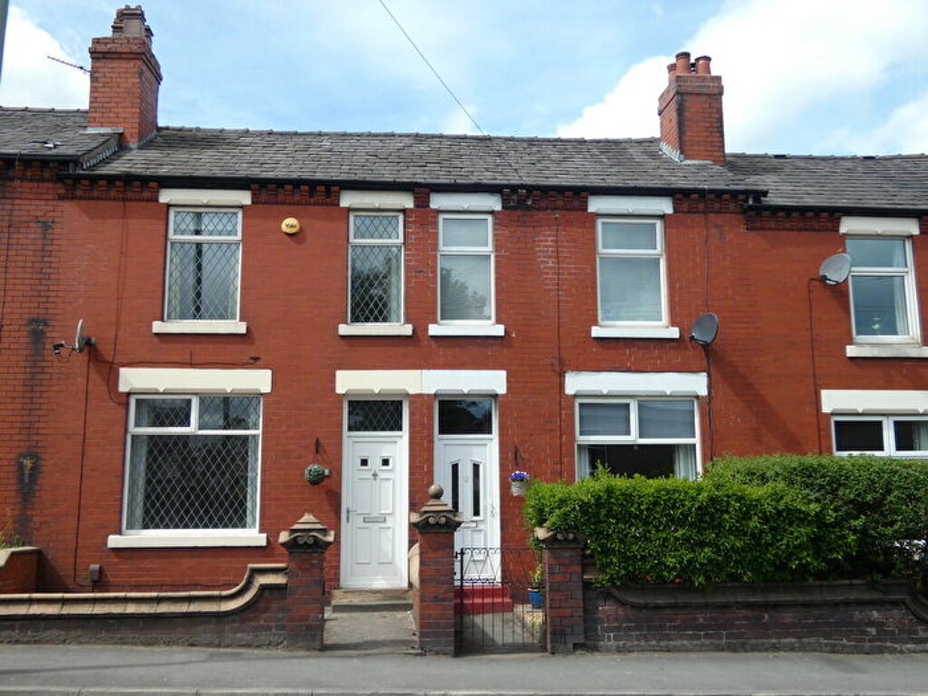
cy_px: 348
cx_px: 464
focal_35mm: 36
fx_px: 965
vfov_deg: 39.7
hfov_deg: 51.4
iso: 80
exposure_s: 1/500
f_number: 3.5
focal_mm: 6.5
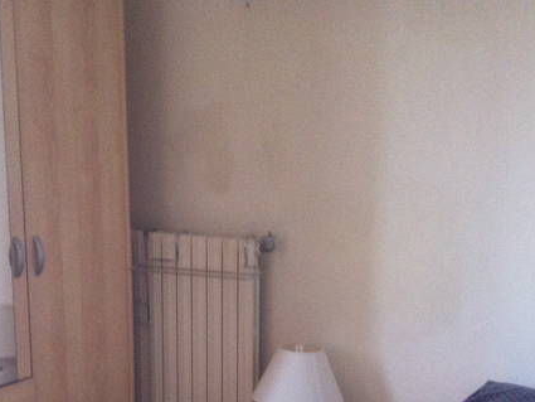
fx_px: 1005
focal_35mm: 65
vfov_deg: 22.2
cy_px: 343
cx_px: 248
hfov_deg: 29.8
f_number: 2.8
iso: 250
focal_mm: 3.85
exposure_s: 1/15
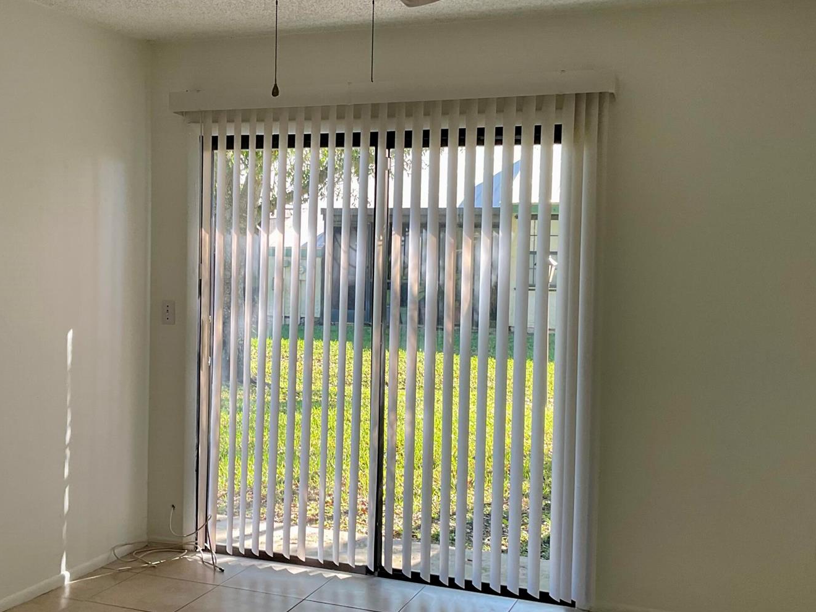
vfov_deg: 32.2
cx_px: 325
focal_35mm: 45
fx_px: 1061
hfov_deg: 41.9
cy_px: 296
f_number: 1.8
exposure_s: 1/120
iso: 20
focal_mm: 3
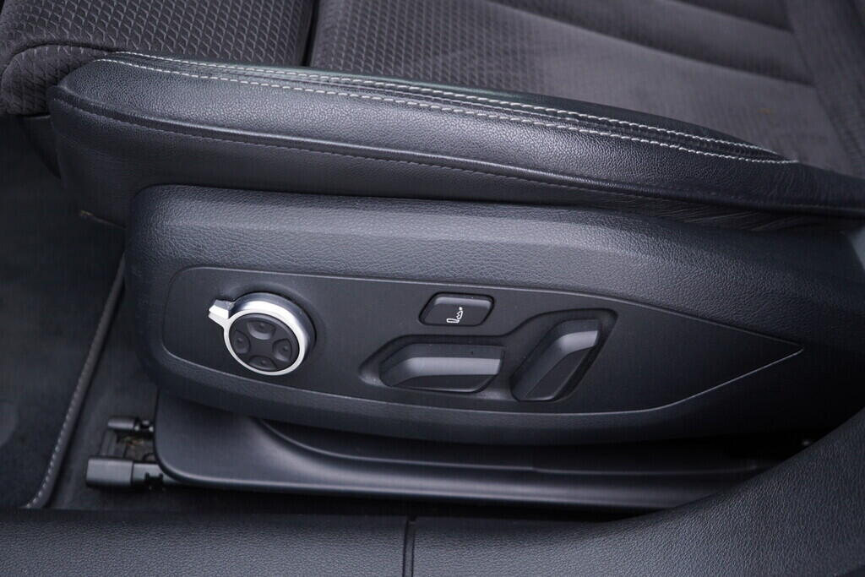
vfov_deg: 36.9
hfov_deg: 53.1
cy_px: 288
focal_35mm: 36
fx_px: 865
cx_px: 432
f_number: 2.8
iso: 200
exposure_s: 1/40
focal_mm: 24
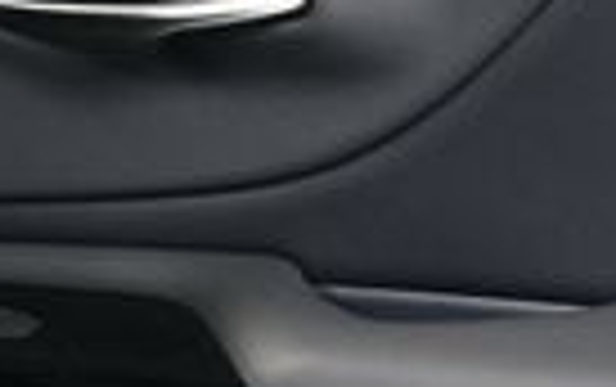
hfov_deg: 9.2
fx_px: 3832
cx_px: 409
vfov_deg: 5.8
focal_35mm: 228
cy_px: 328
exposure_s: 1/160
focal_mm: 32
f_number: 4
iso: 100
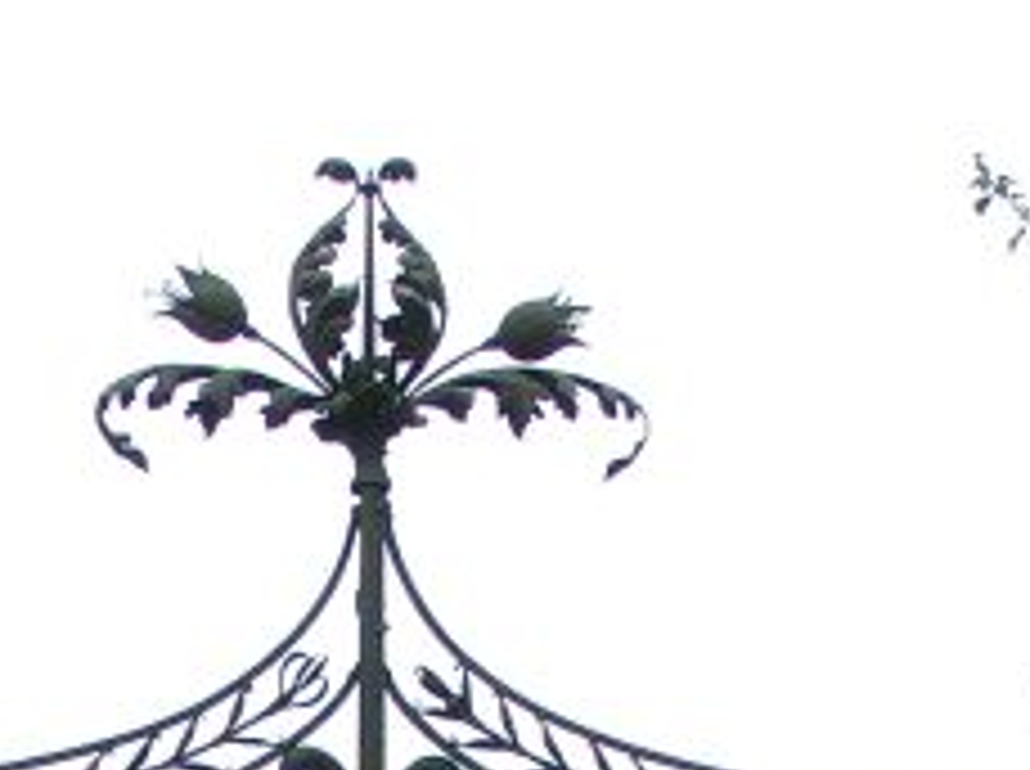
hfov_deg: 16.5
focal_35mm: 119
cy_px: 1256
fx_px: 3535
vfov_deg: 11.7
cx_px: 261
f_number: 4
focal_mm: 7.13
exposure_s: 1/219
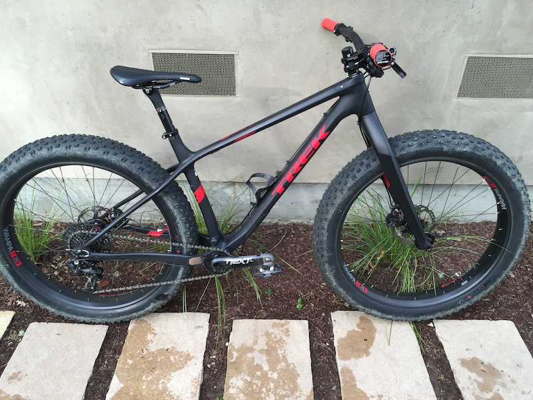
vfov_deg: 48.2
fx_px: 447
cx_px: 266
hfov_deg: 61.7
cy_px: 200
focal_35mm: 29
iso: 50
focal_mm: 4.15
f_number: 2.2
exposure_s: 1/120
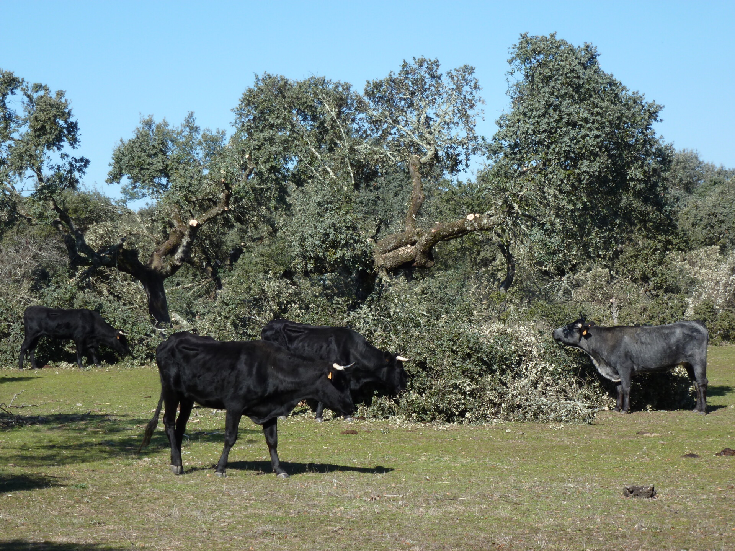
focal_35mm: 104
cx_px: 368
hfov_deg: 18.9
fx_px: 2208
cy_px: 276
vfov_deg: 14.2
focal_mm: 18.7
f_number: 5
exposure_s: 1/320
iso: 100
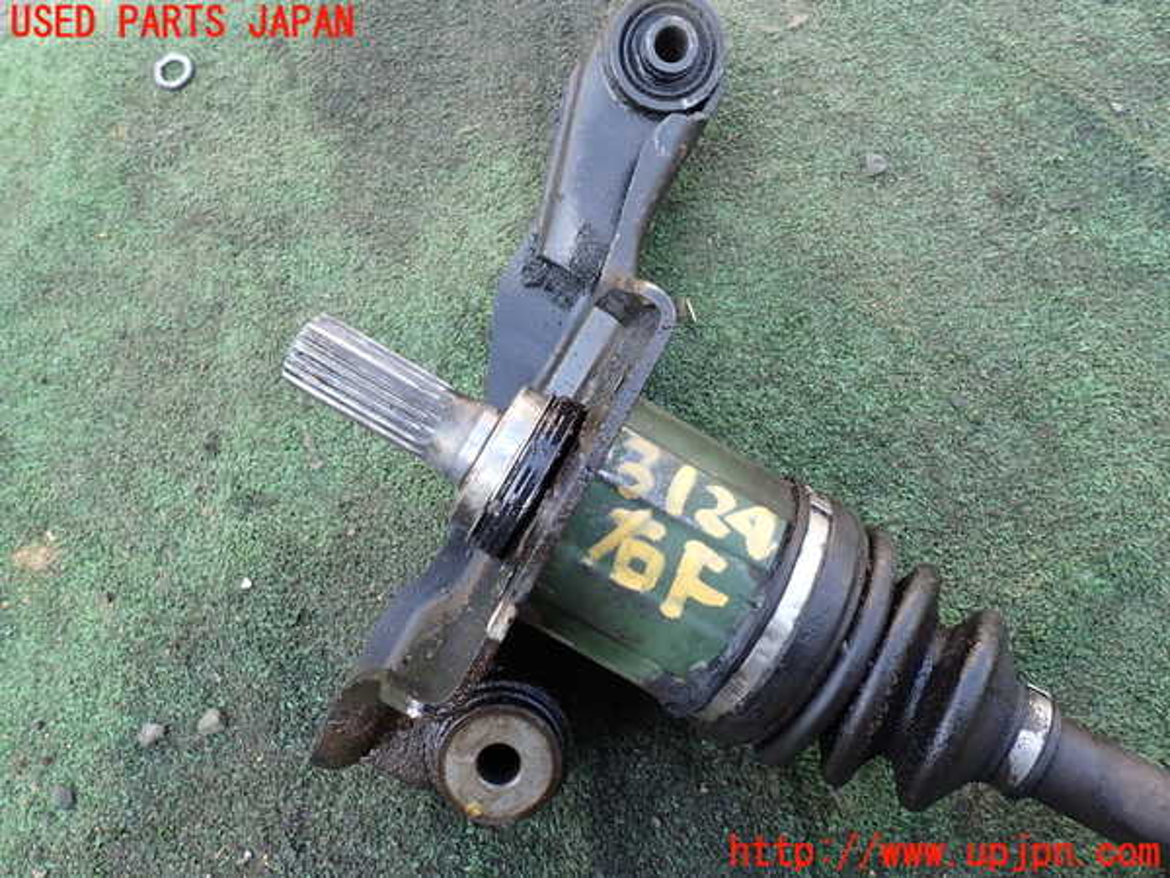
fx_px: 845
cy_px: 439
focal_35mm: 25
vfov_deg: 54.9
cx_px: 585
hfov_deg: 69.4
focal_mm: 4.5
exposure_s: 1/100
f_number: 2.8
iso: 100
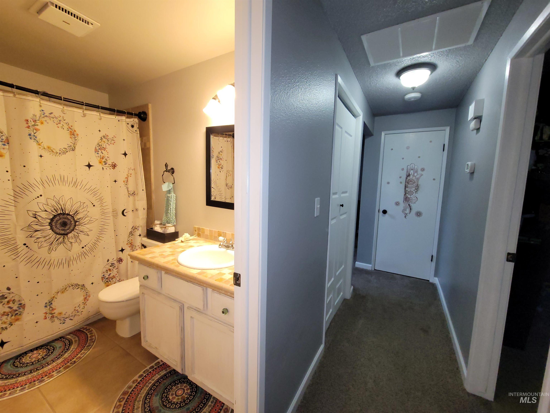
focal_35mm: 13
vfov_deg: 89.9
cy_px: 206
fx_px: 207
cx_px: 275
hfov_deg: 106.2
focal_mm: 2.2
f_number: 2.2
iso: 250
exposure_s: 1/60
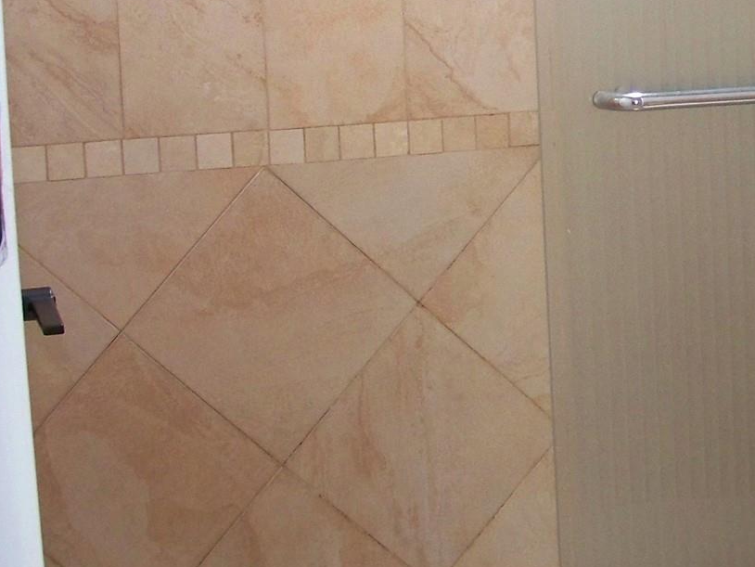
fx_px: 1811
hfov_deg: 23.2
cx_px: 615
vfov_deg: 17.7
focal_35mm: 83
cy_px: 157
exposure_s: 1/30
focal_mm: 5.85
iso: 250
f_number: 2.8
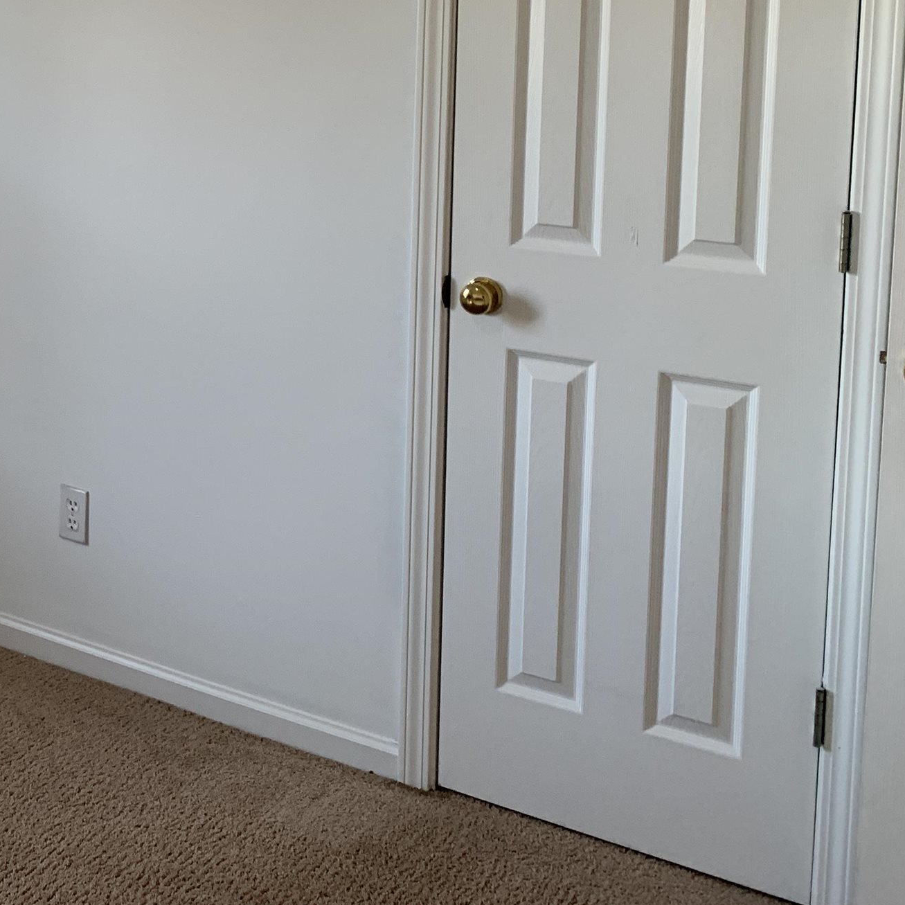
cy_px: 138
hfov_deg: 29.2
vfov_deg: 30.6
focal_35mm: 54
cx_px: -40
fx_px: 1597
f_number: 1.8
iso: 125
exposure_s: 1/60
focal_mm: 4.25
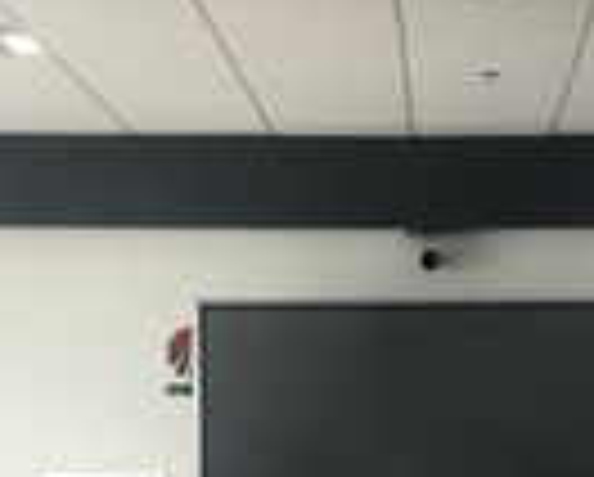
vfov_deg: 12.3
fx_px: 2183
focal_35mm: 124
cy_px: 472
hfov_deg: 15.4
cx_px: 468
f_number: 1.8
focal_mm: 3.99
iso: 40
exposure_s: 1/25
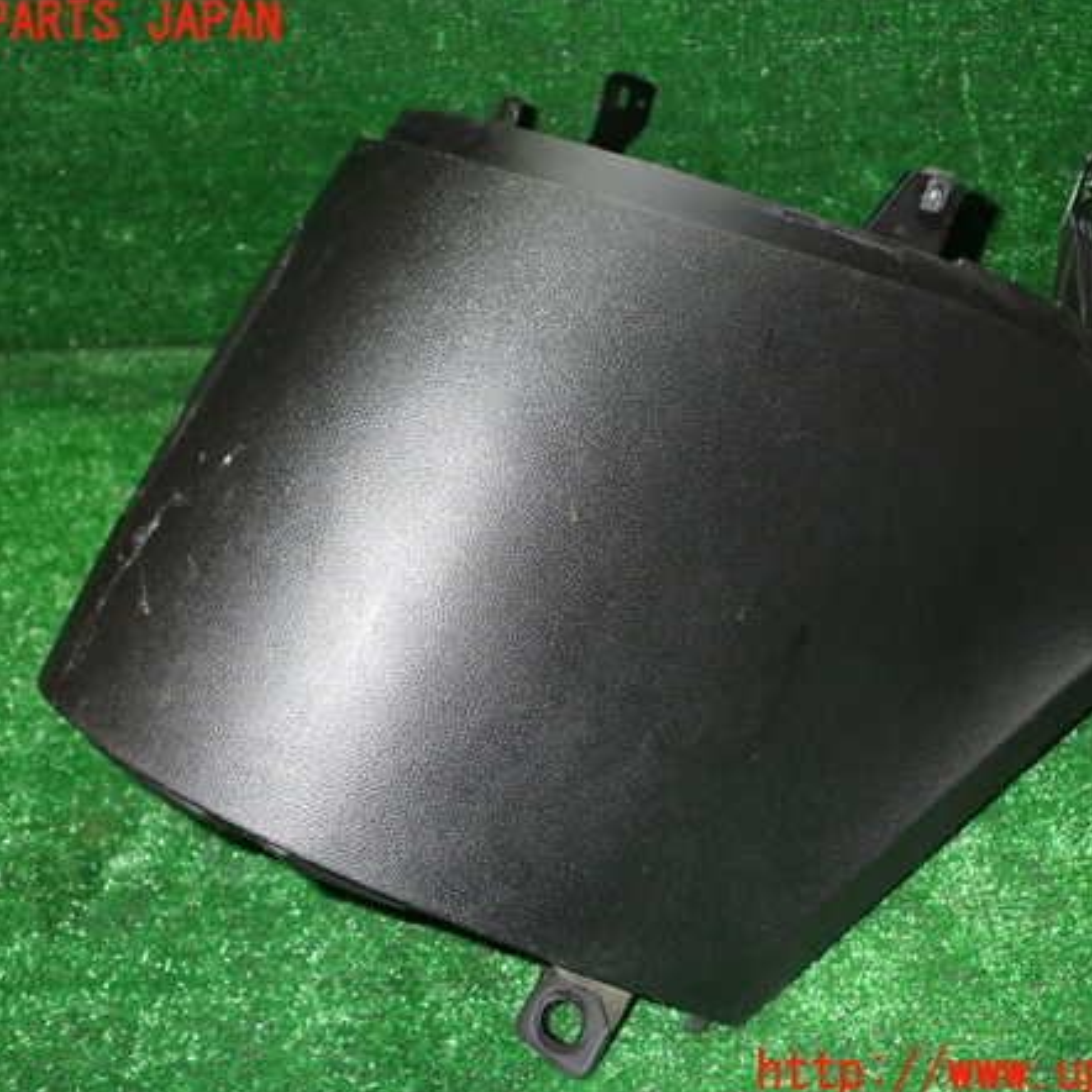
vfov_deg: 46.0
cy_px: 548
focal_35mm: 36
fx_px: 1285
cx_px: 573
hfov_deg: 46.0
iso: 640
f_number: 6.3
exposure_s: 1/30
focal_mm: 5.4
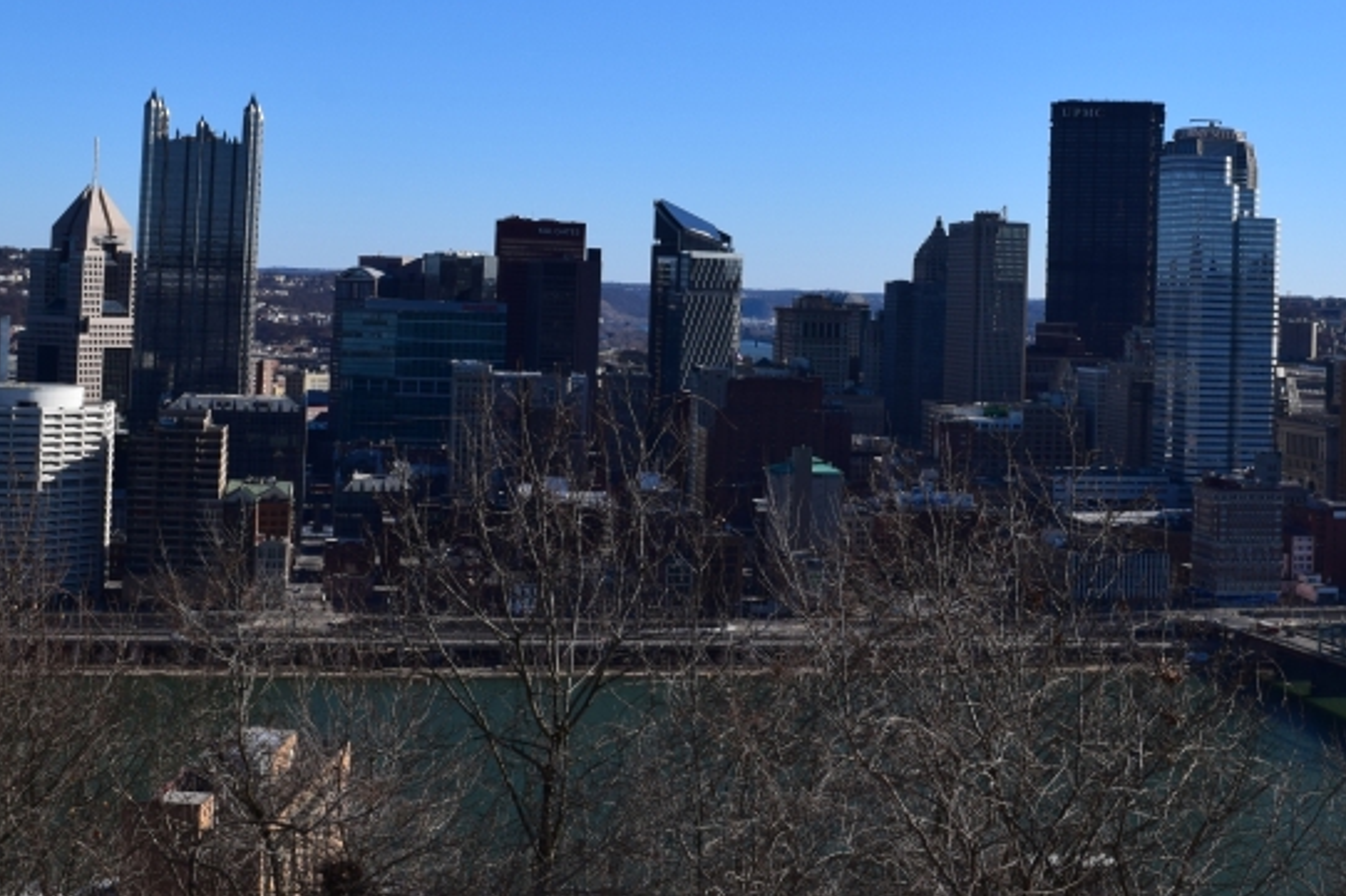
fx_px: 1906
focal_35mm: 51
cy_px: 199
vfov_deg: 26.1
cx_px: 765
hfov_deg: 38.8
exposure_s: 1/500
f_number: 11
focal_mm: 18
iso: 320
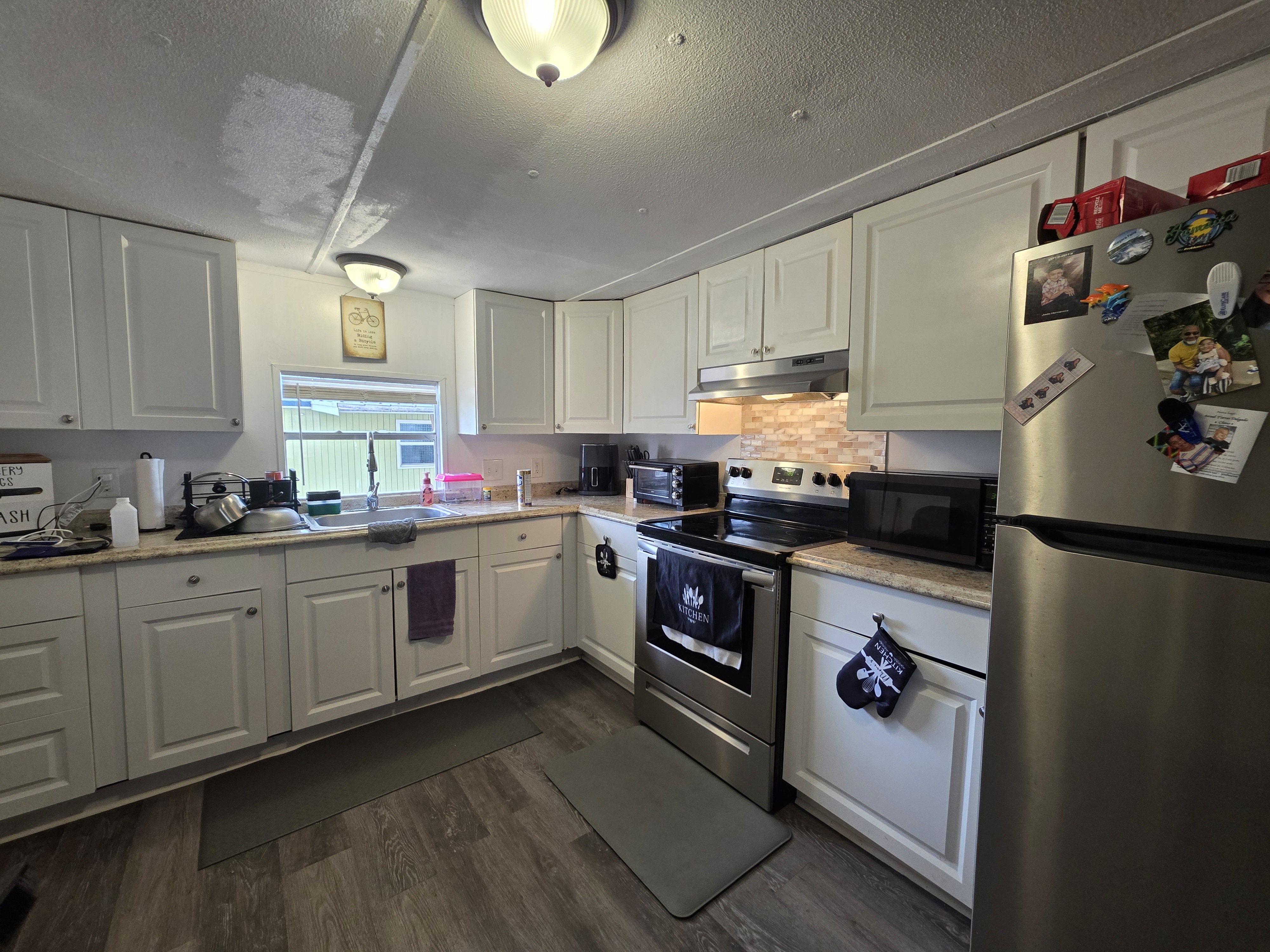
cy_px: 476
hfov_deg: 106.2
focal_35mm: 13
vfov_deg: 89.9
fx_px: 477
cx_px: 635
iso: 160
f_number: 1.9
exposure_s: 1/120
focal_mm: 2.2
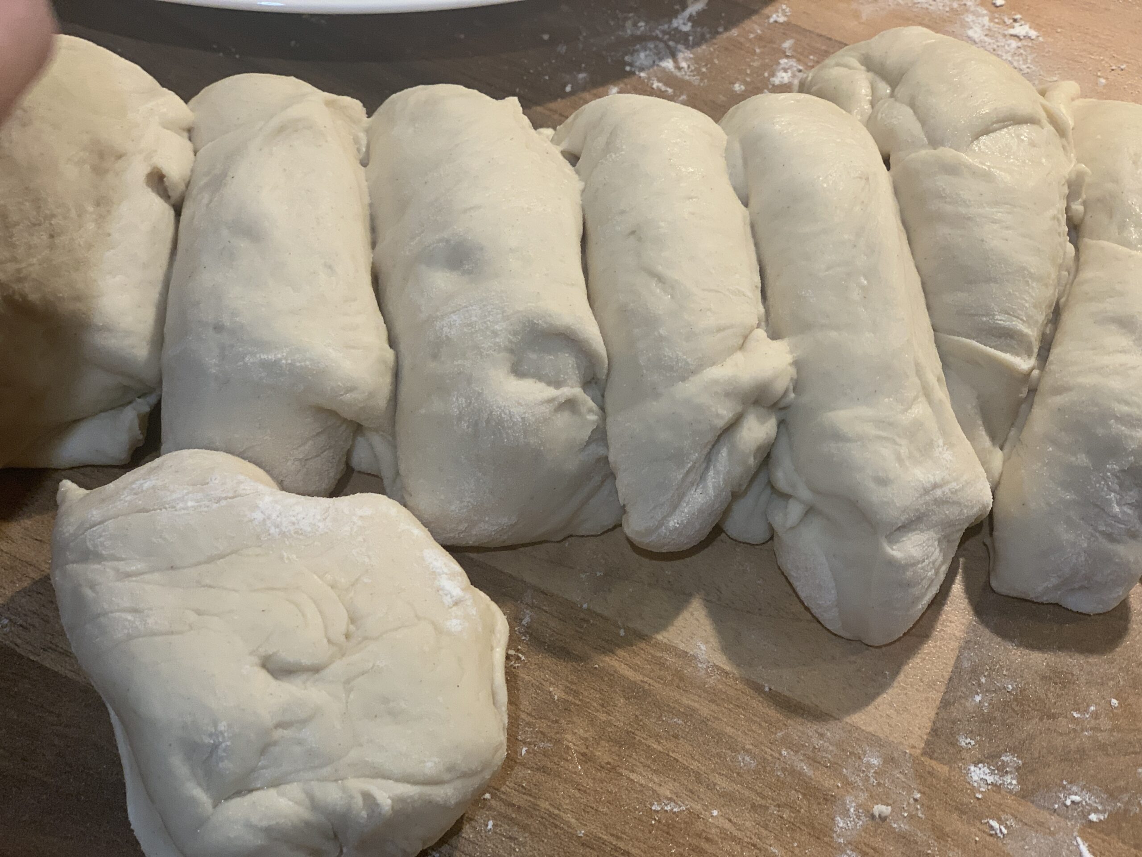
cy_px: 428
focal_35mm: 52
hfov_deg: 36.8
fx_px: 1716
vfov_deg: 28.0
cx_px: 571
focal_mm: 6
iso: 100
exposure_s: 1/50
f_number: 2.4
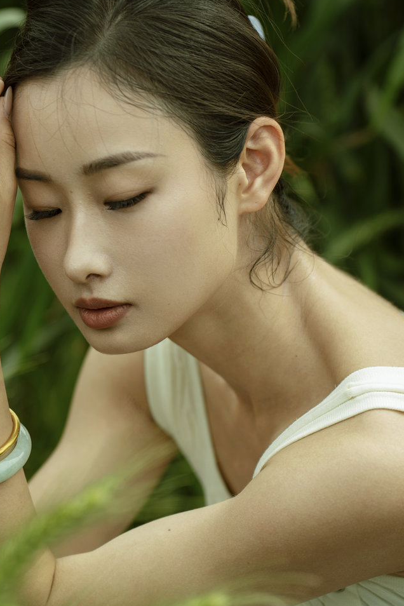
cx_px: 165
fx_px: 2929
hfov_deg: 7.9
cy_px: 358
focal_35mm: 174
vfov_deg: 11.8
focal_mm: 123
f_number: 2.8
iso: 50
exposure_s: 1/500
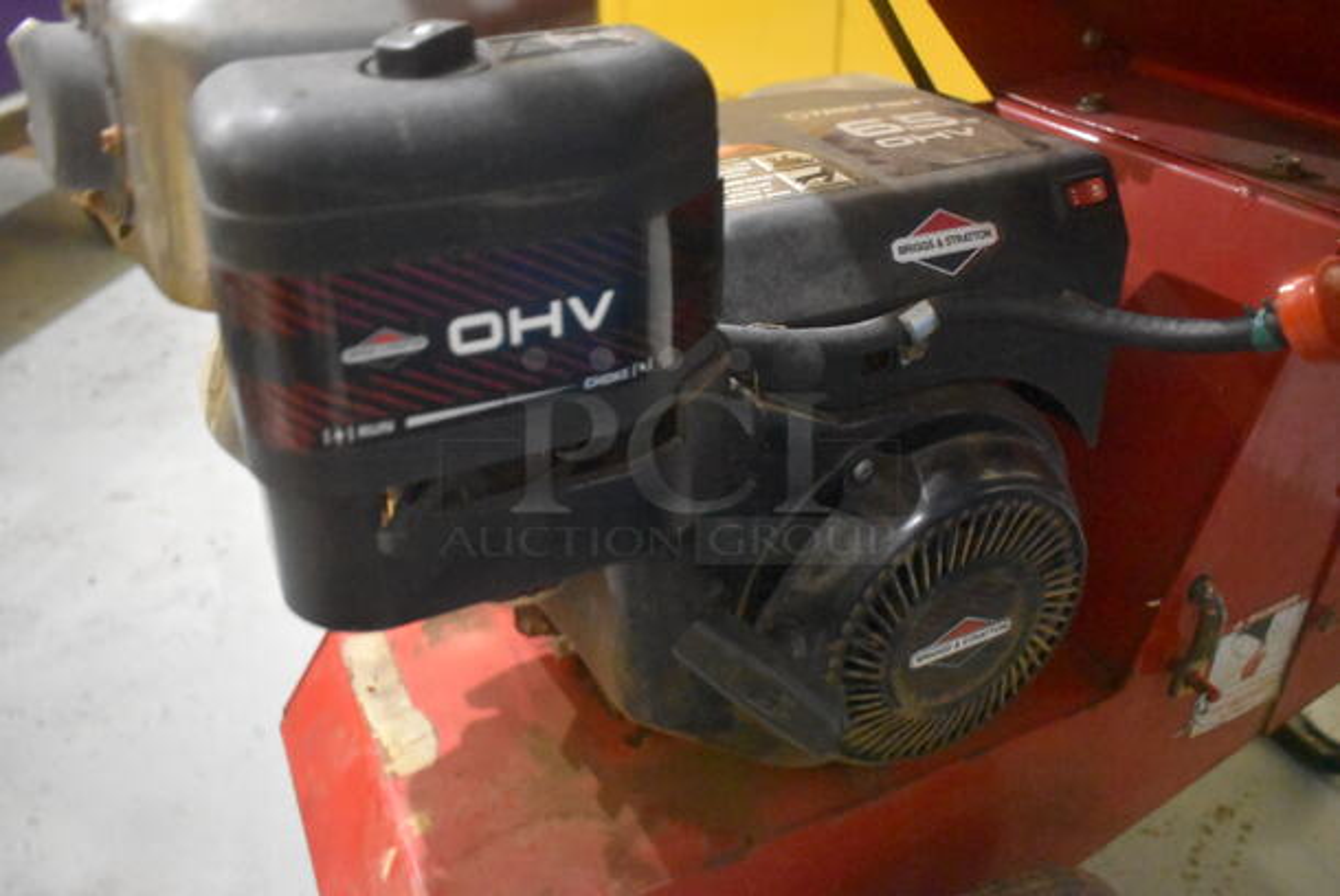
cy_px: 448
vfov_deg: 43.7
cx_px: 670
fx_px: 1118
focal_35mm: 30
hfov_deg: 61.9
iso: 12800
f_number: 3.5
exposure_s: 1/10
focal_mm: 20
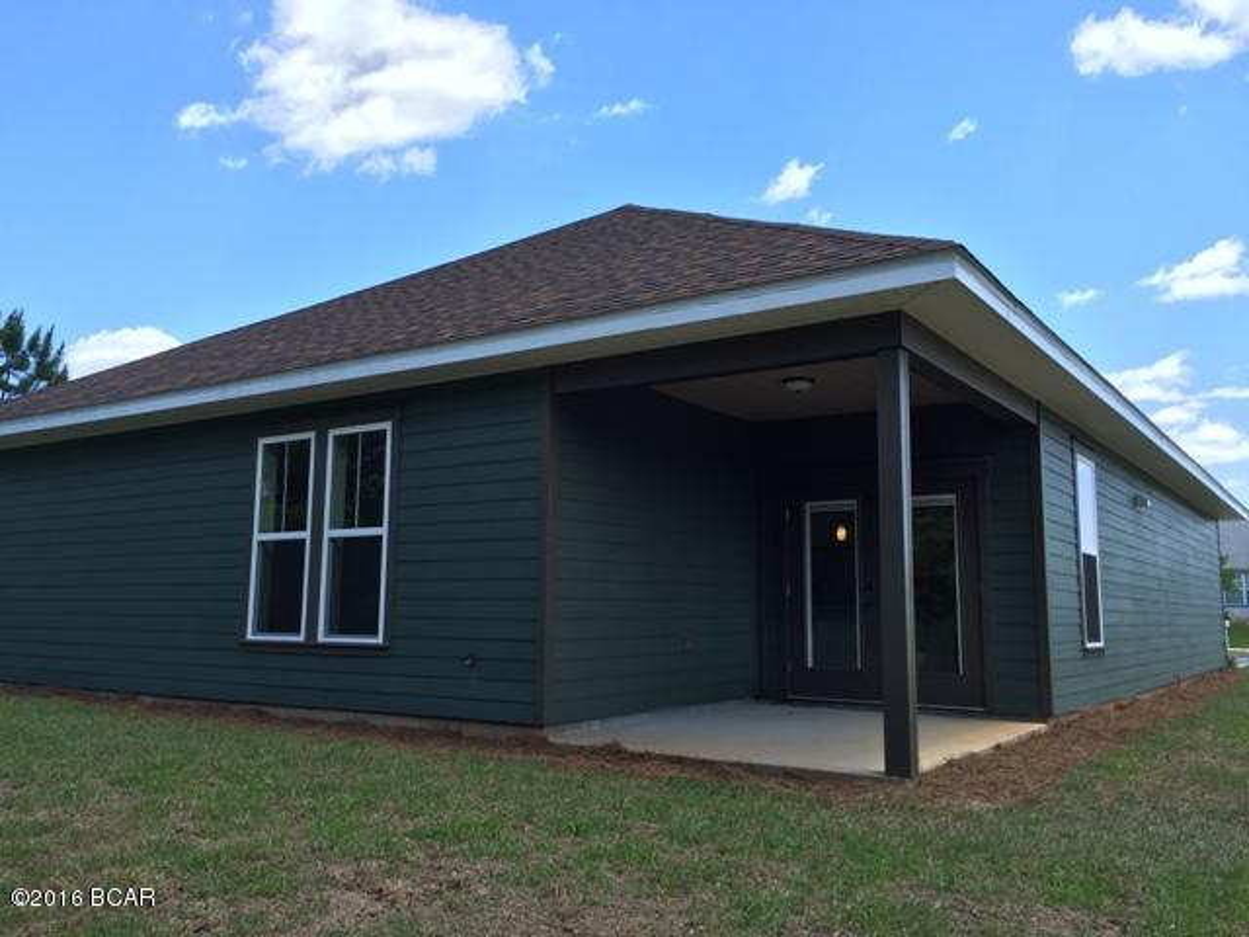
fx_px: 1046
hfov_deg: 61.7
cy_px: 468
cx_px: 624
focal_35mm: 29
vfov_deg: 48.2
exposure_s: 1/942
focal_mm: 4.15
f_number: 2.2
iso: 32
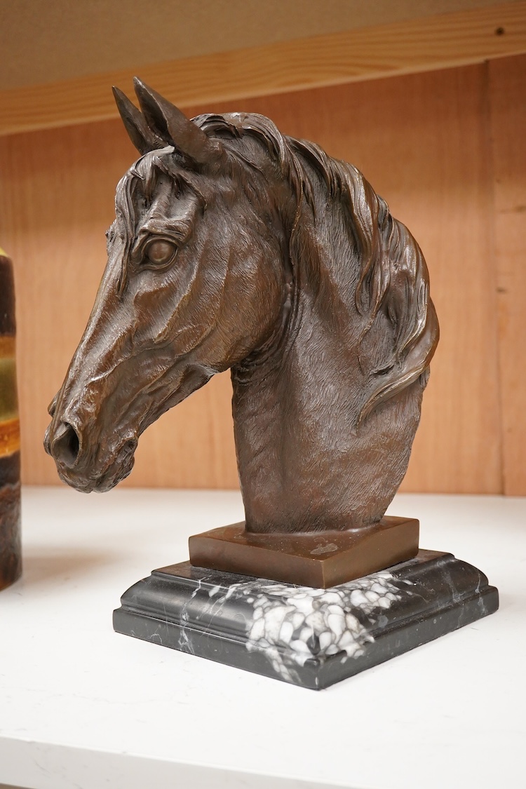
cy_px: 394
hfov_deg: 29.9
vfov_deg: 43.6
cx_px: 263
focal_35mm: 45
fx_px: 986
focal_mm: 30
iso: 2500
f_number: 5.6
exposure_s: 1/160
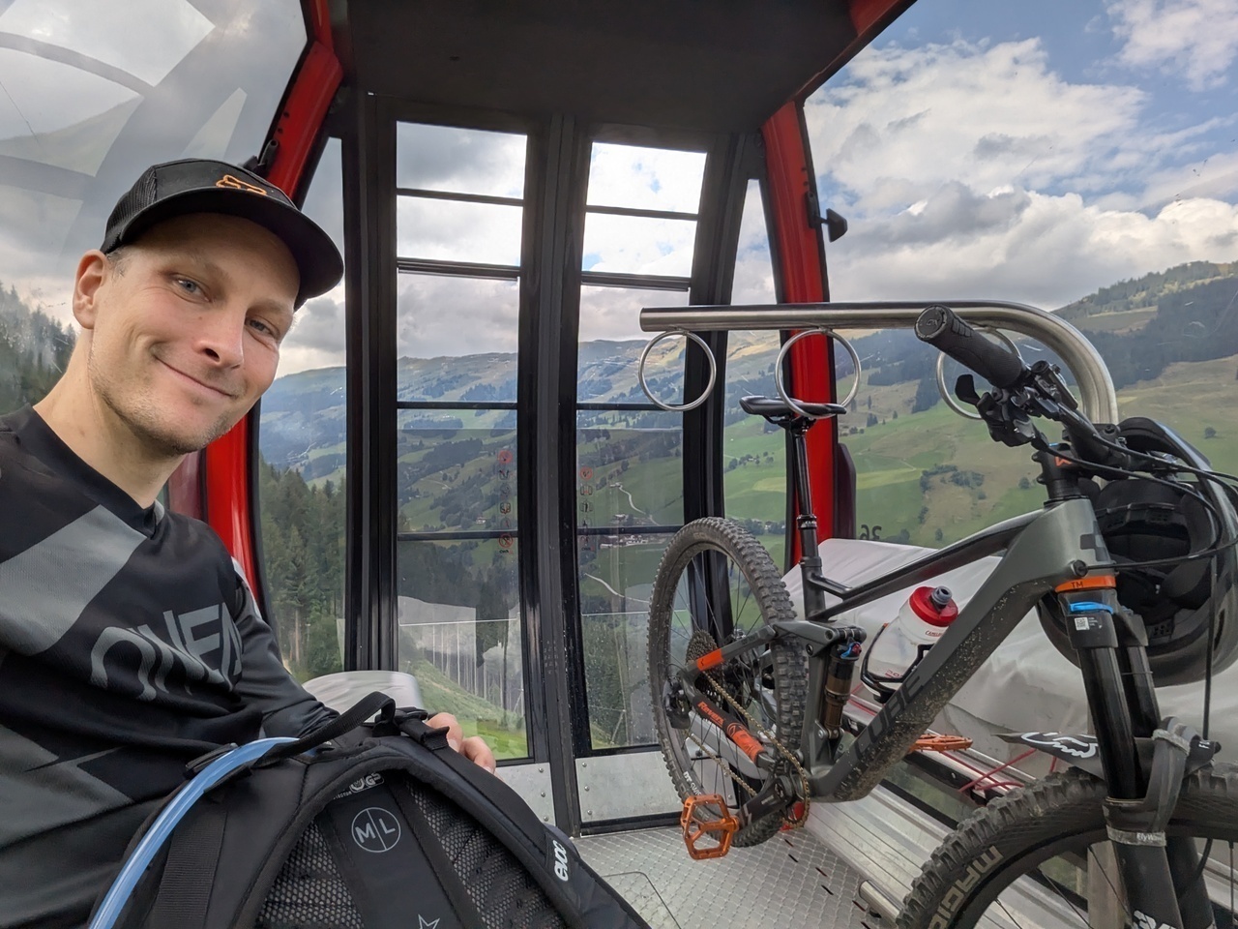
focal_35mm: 21
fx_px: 751
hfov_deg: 79.0
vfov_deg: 63.4
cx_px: 619
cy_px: 464
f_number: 2.2
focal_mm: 2.74
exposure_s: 1/706
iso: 38
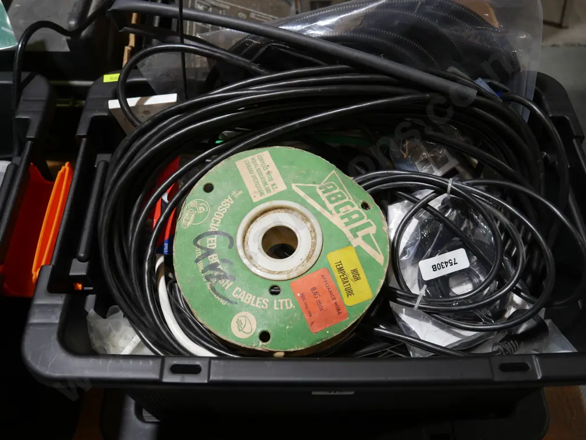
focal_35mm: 32
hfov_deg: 56.8
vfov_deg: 44.2
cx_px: 293
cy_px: 220
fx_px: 542
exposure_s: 1/60
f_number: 3.6
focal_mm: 16
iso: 200
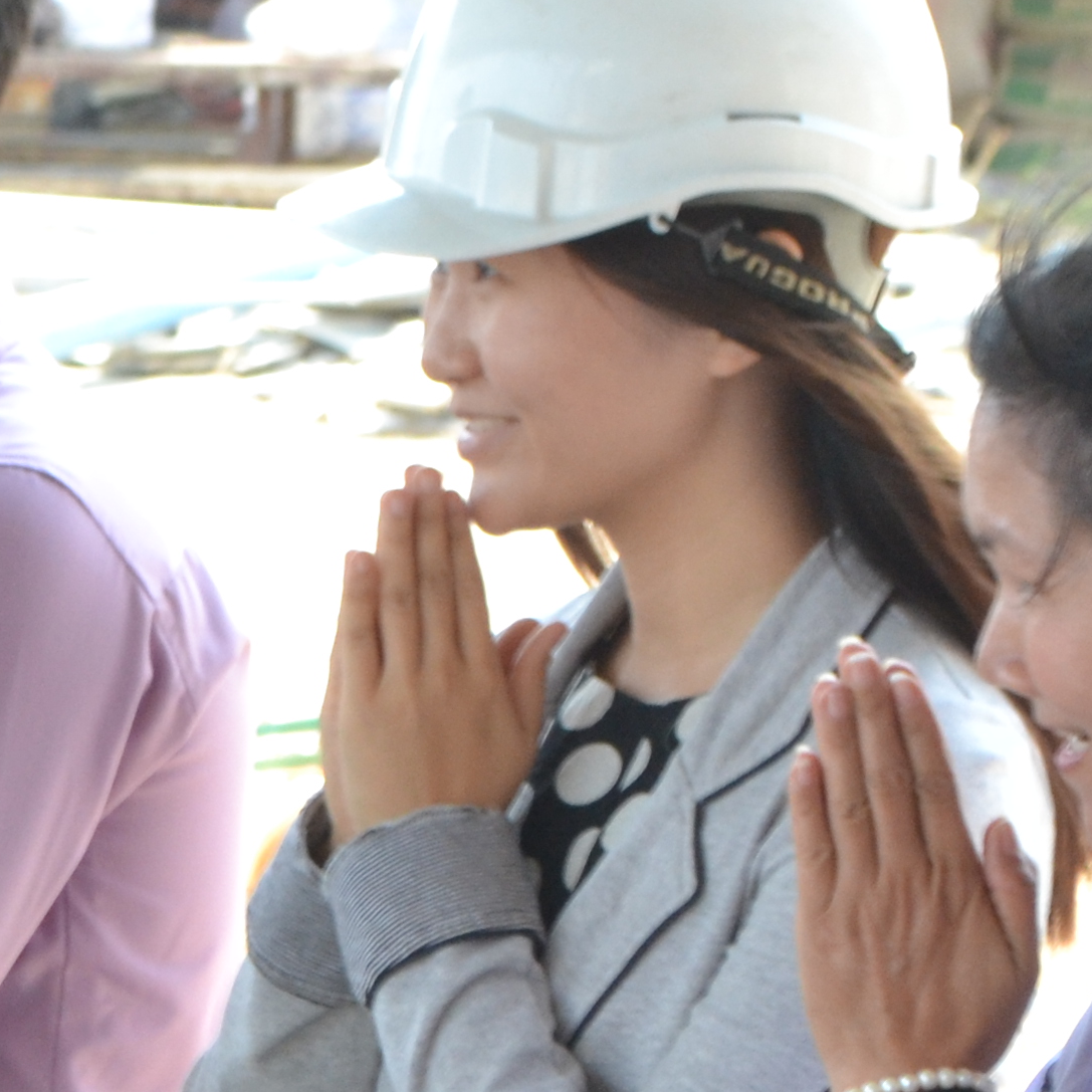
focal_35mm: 281
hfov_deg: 6.1
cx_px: -1020
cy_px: 902
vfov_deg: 6.2
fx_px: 10029
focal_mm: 52
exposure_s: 1/160
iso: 800
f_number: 10
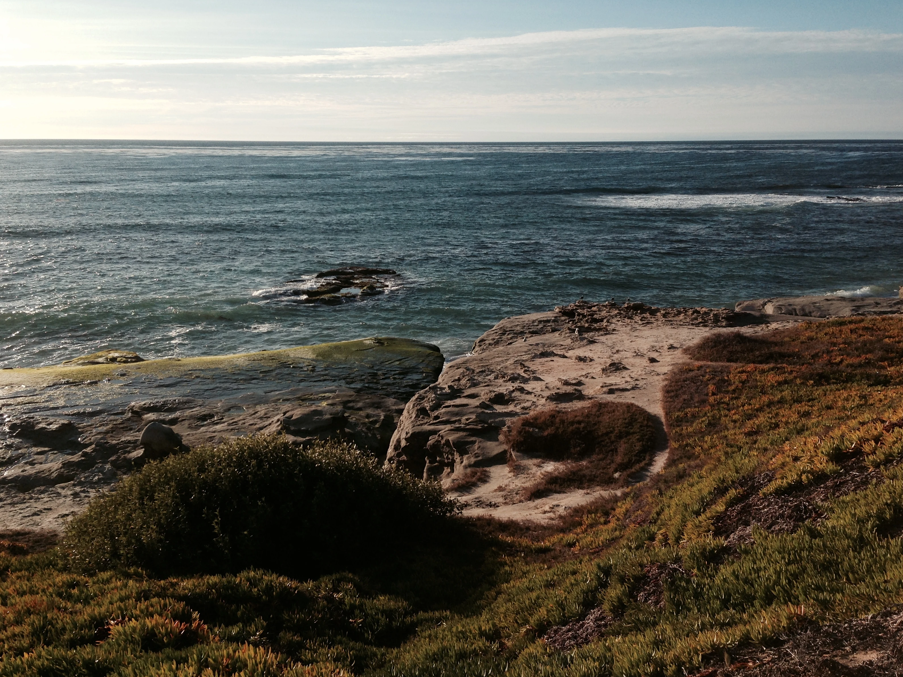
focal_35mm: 34
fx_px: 887
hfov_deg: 54.0
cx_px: 453
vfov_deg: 41.8
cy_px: 335
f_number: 2.4
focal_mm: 4.12
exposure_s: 1/2008
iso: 50
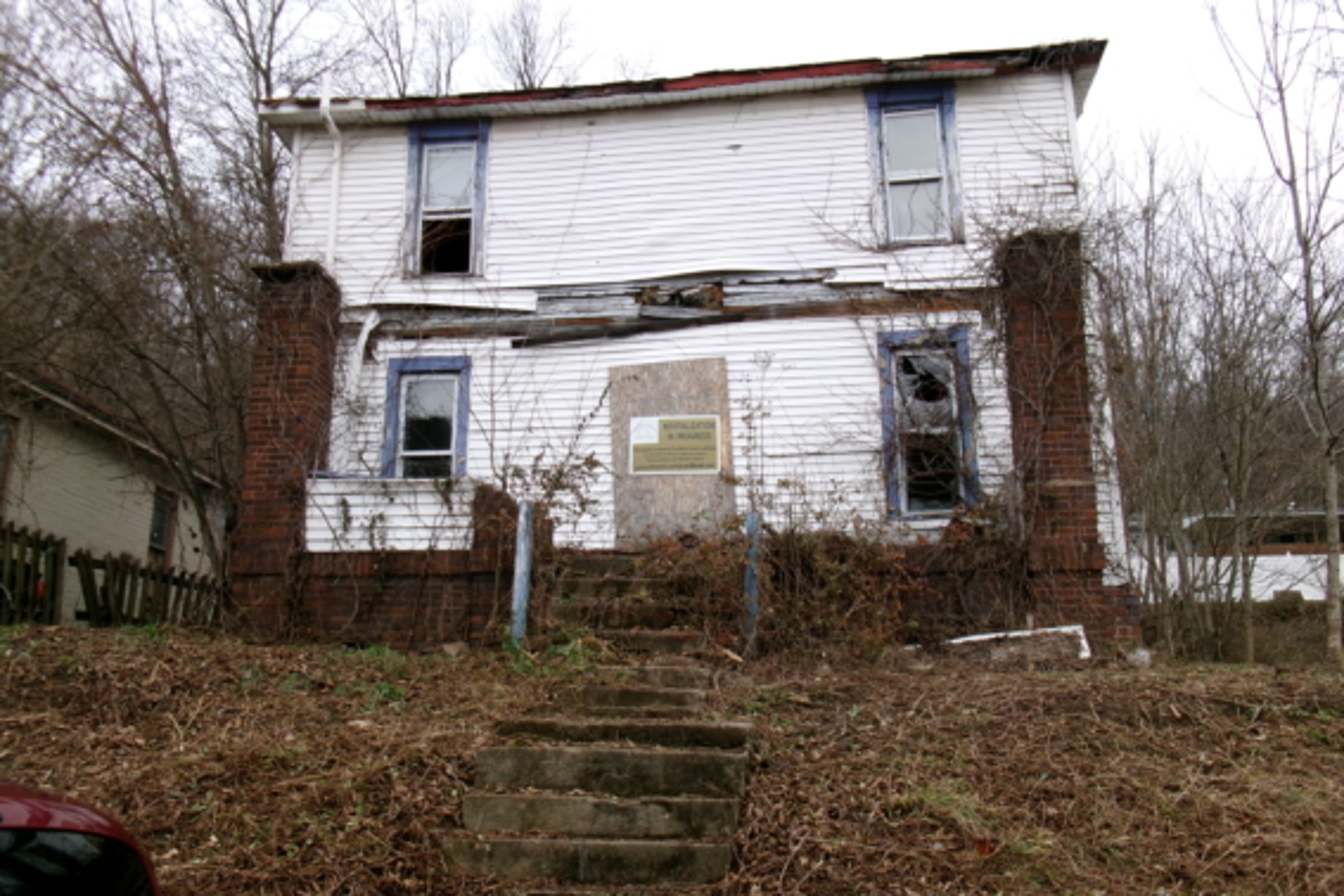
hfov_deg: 61.9
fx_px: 1120
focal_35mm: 30
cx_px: 676
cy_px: 493
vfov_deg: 43.6
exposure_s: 1/250
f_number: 3.9
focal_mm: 5.1
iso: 100
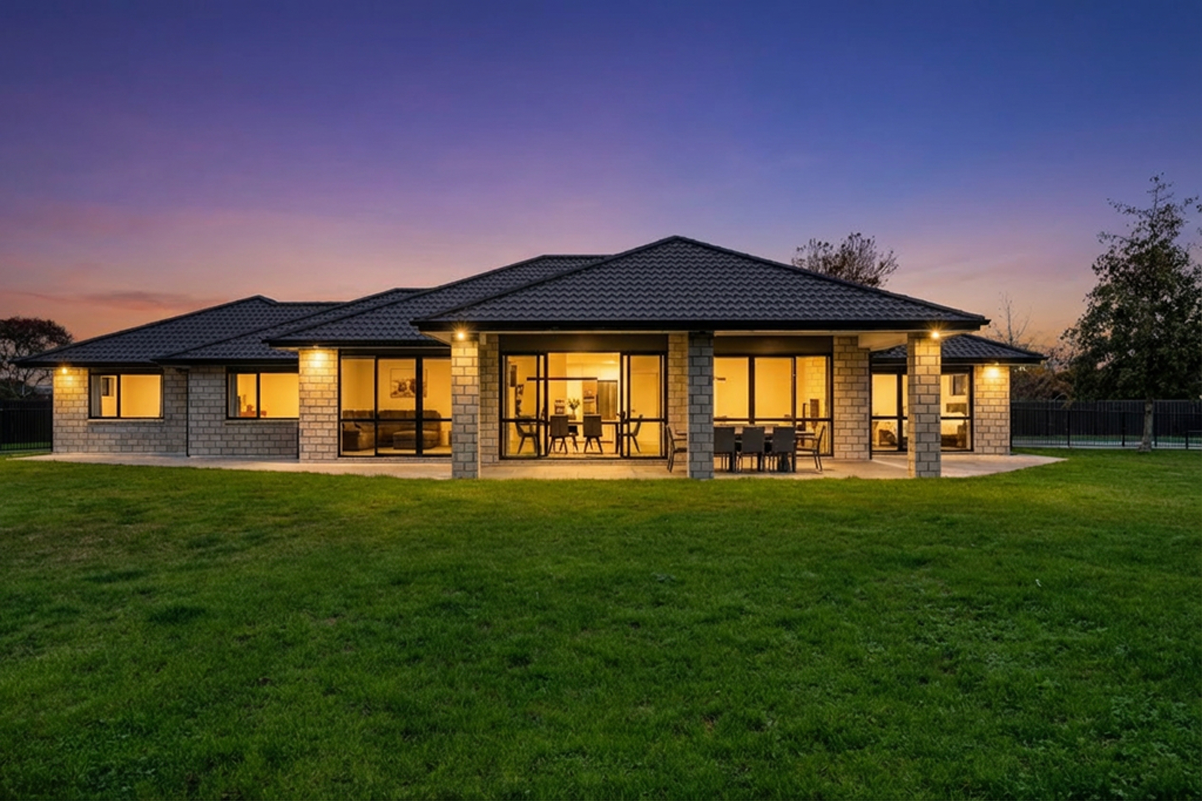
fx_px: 968
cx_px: 601
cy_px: 400
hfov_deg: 63.7
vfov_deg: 45.0
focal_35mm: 29
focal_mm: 29
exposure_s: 1/100
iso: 100
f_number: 9
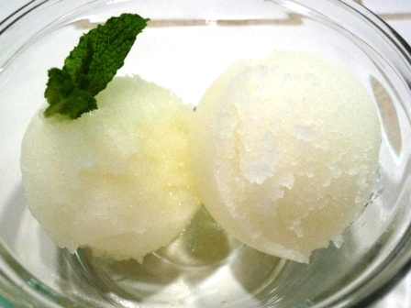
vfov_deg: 36.0
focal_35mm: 40
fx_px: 475
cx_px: 206
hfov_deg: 46.8
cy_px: 154
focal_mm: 7.25
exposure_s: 1/40
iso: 200
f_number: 3.9
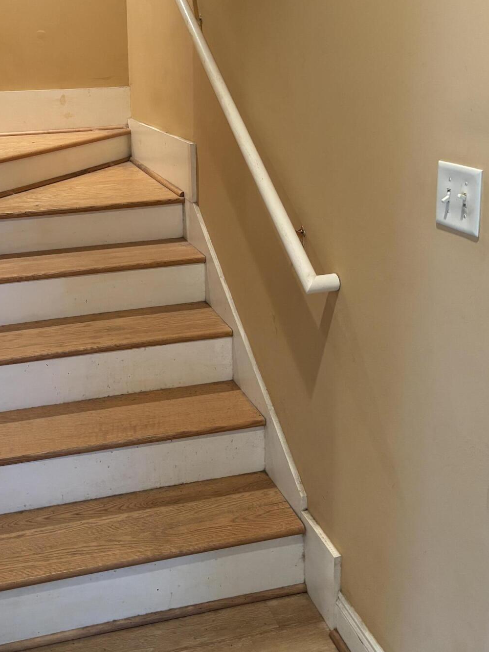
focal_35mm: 39
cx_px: 137
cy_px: 198
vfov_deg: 46.8
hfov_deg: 36.2
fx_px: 734
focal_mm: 5.96
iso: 250
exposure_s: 1/60
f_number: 1.6
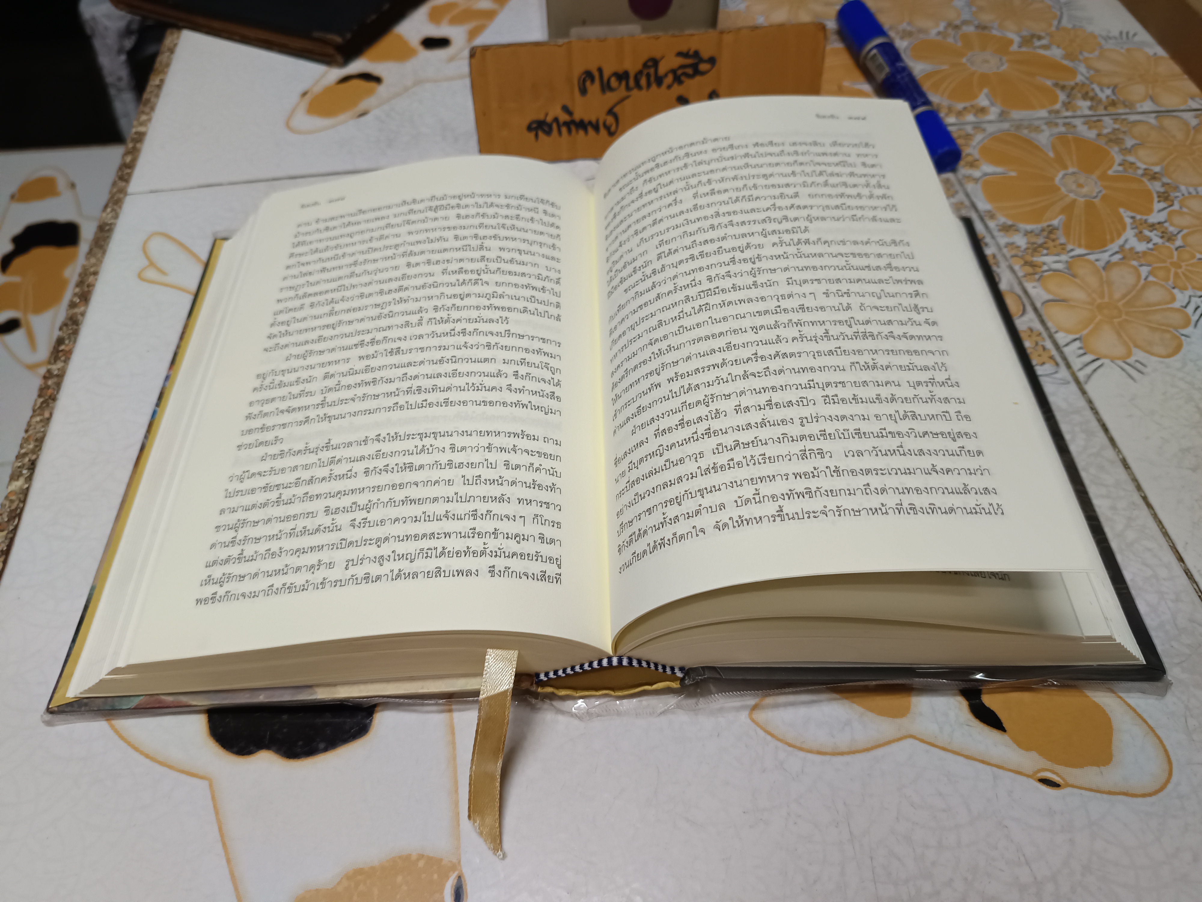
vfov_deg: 56.8
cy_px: 451
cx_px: 601
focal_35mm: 24
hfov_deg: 71.6
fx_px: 833
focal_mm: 5.31
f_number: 1.7
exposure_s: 1/50
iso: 1099
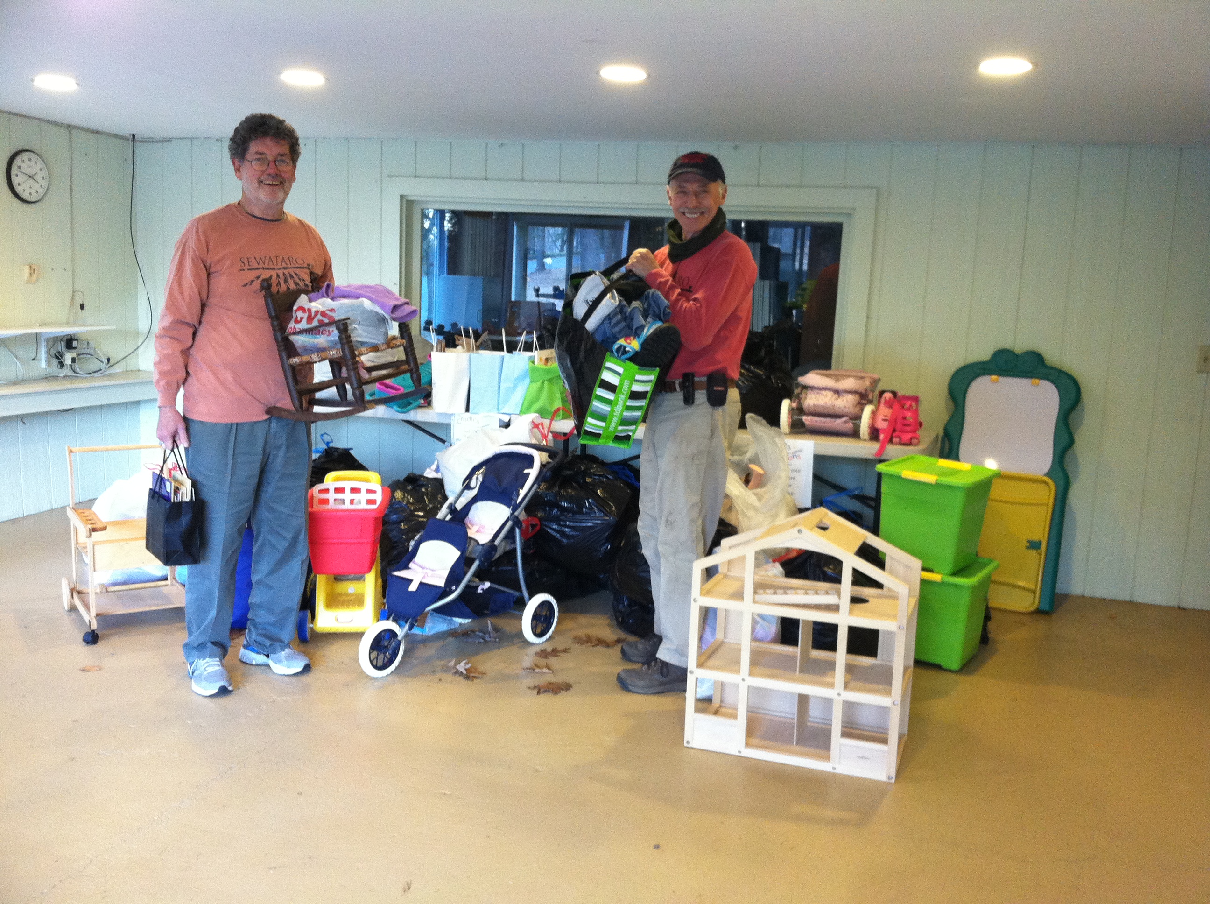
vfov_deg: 40.6
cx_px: 605
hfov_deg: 52.7
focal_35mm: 35
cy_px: 452
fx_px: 1222
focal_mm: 3.85
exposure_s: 1/17
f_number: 2.8
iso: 200
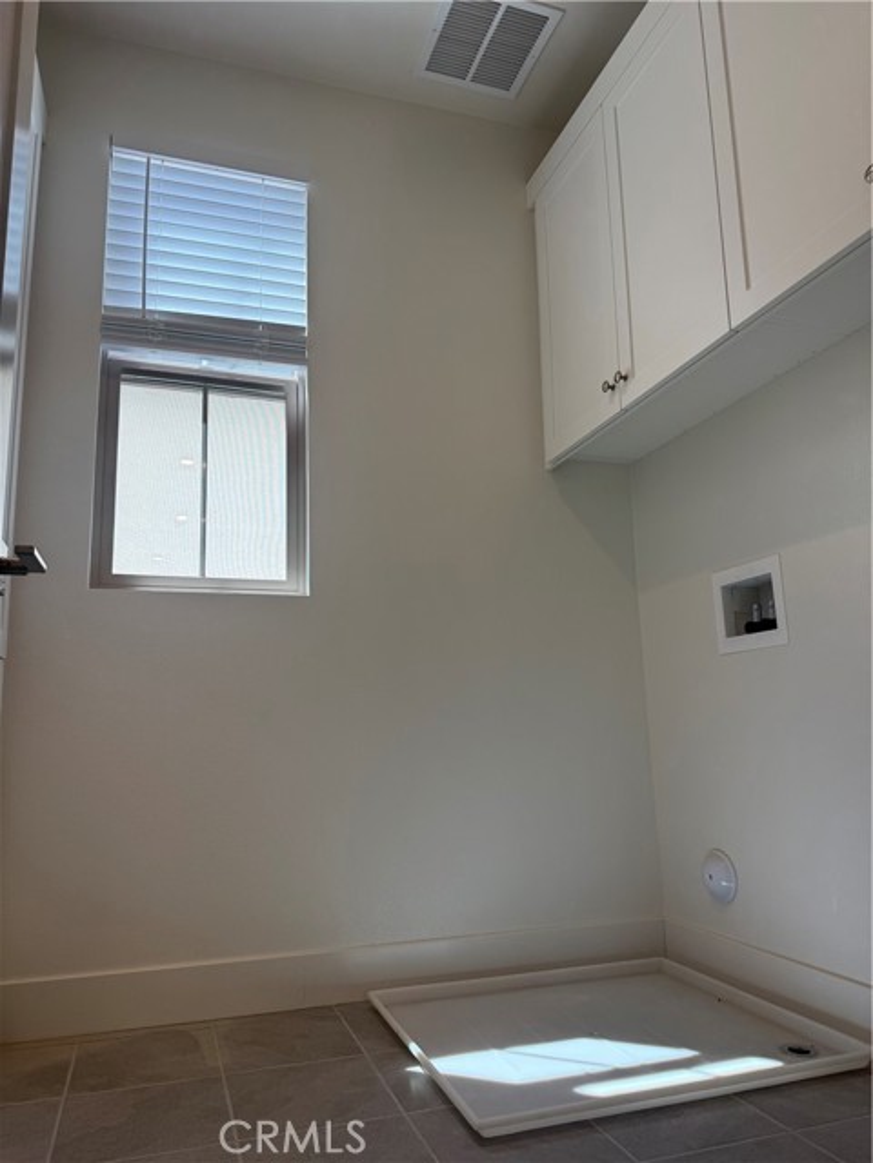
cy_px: 582
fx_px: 807
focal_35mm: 24
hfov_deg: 56.8
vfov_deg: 71.6
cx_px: 436
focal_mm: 6.76
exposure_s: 1/361
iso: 100
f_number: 1.78
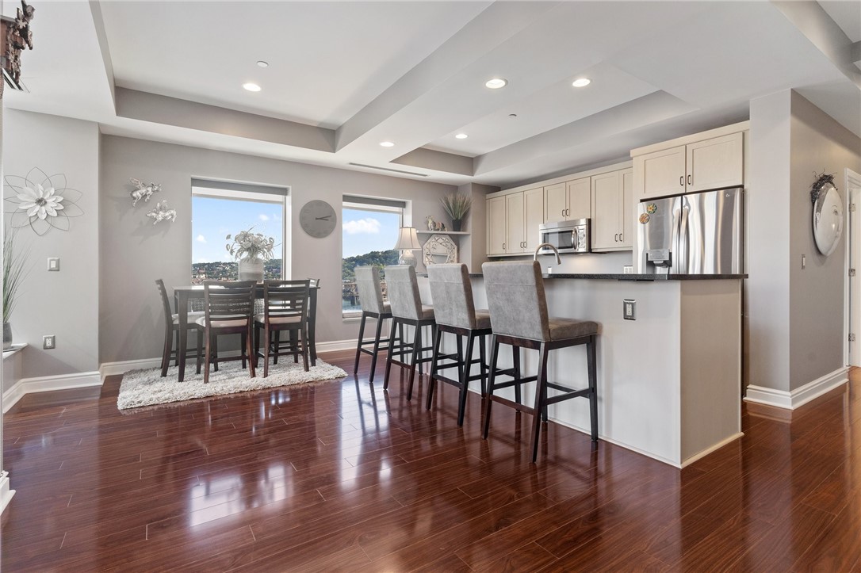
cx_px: 430
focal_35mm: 17
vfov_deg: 70.4
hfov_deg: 93.3
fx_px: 406
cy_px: 286
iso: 400
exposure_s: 1/13
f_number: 8
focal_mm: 17
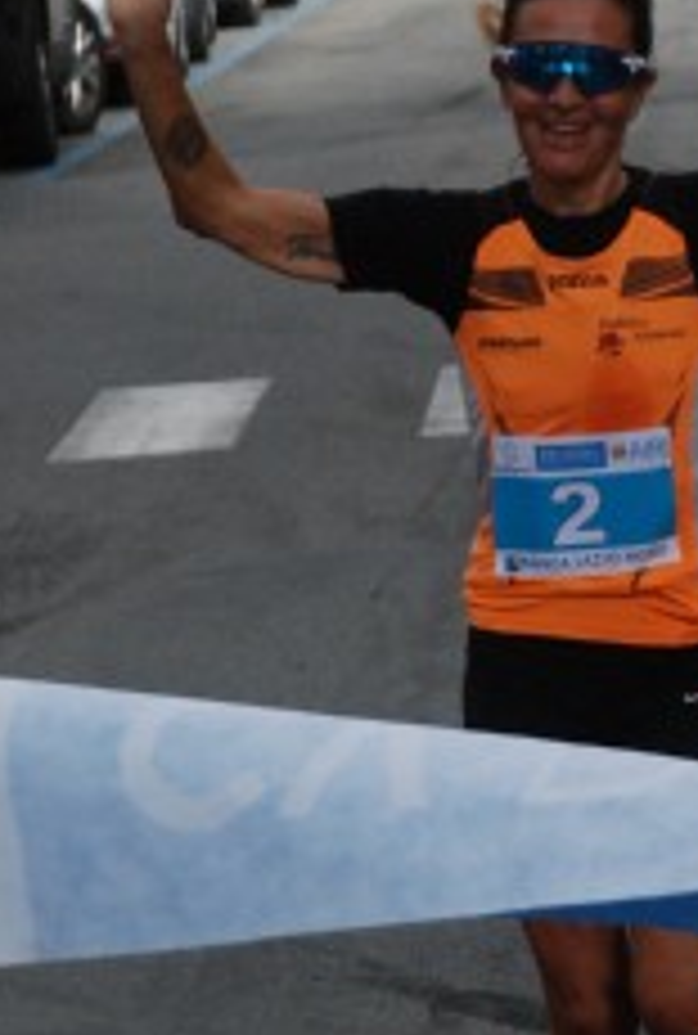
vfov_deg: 6.6
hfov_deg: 4.4
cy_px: 531
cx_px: 664
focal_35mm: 313
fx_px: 9035
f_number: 8
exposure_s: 1/2000
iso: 1000
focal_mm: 80
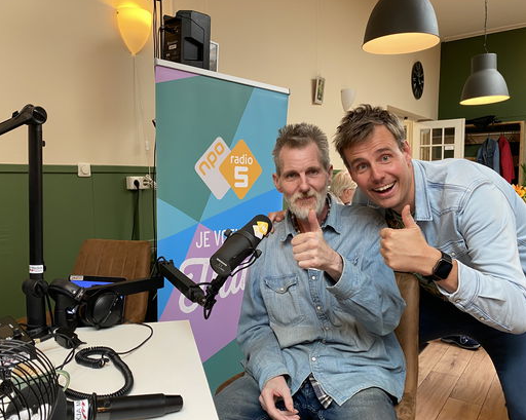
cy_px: 212
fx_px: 436
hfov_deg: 62.1
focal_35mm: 28
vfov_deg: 51.5
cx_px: 237
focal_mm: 4.25
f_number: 1.8
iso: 125
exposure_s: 1/50
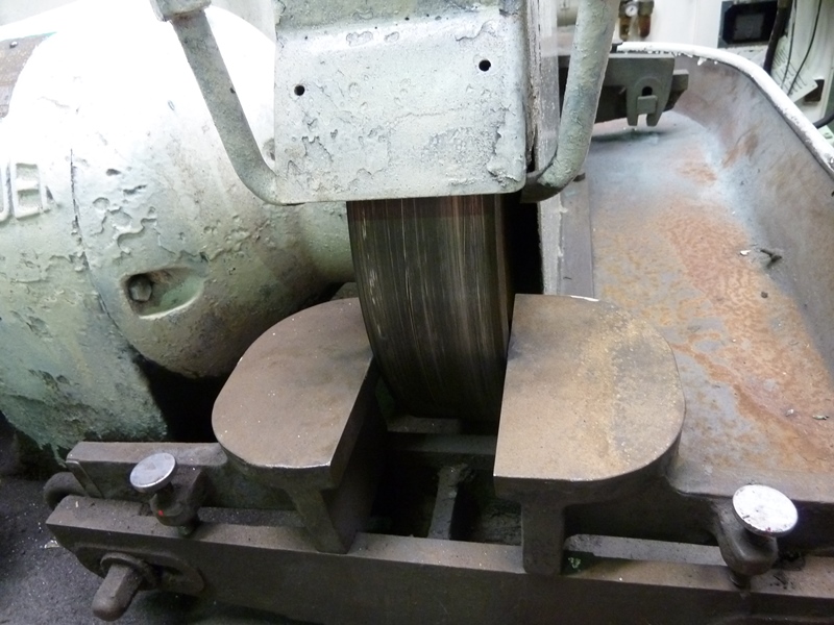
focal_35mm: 25
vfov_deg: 54.9
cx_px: 417
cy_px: 312
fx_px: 602
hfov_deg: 69.4
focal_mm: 4.1
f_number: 3.3
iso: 400
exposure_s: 1/20
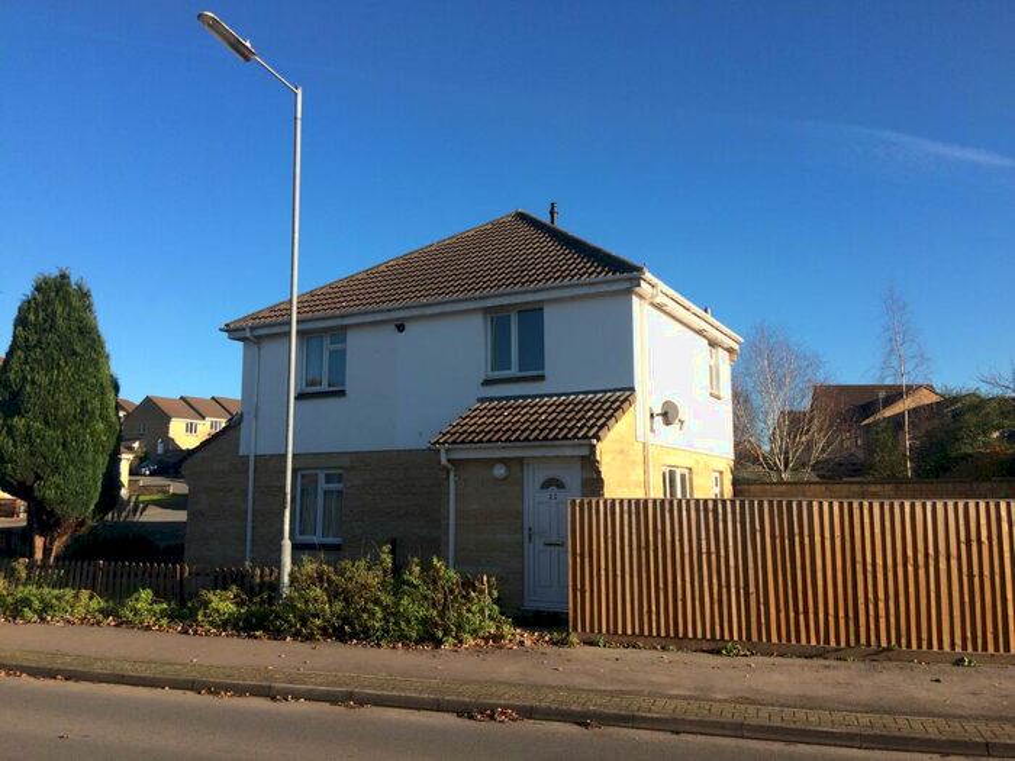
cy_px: 380
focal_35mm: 29
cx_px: 508
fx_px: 850
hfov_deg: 61.7
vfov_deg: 48.2
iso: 32
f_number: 2.2
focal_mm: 4.15
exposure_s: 1/1368
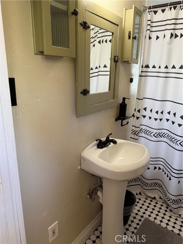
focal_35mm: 24
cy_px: 122
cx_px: 92
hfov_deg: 56.8
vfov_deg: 71.6
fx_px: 169
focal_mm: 6.76
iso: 160
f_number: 1.78
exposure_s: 1/60
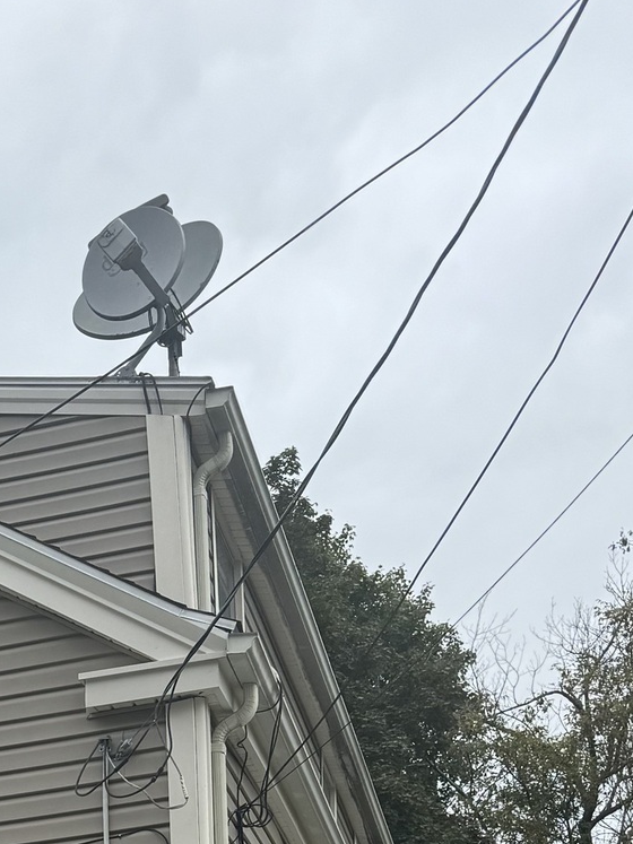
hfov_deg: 19.0
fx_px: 1805
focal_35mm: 74
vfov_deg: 22.0
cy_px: 1253
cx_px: -79
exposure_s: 1/1395
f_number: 1.78
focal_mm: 6.76
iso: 80
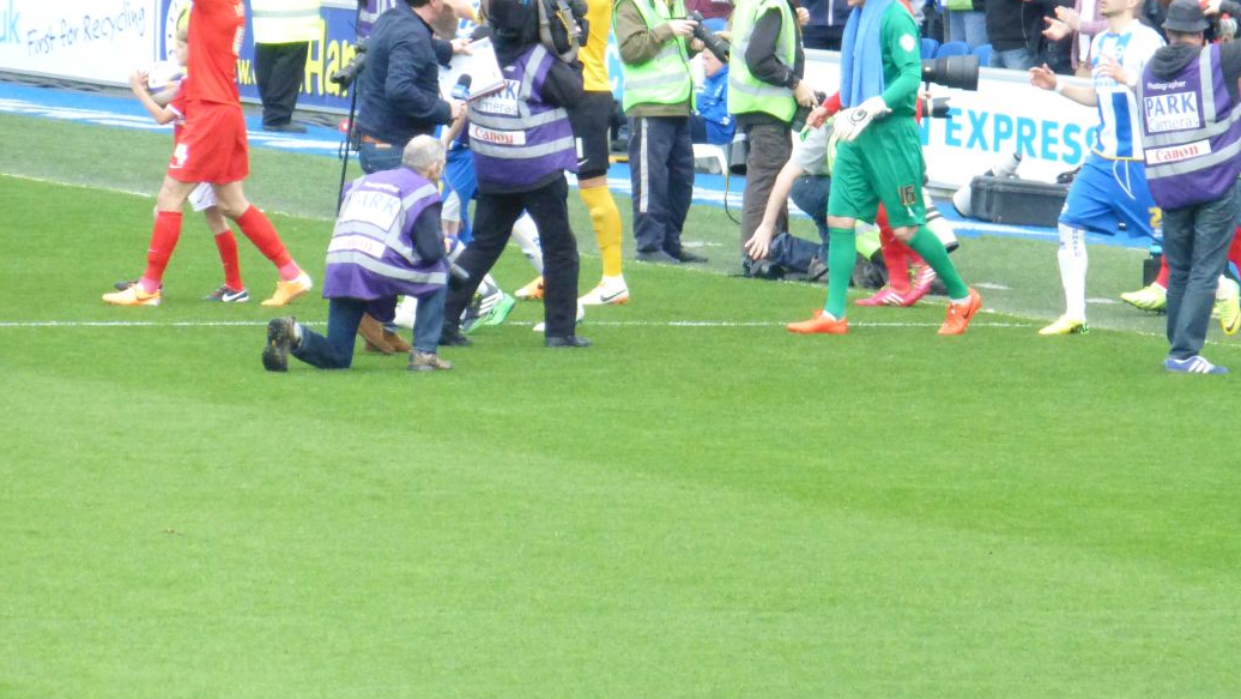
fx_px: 16981
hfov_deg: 4.2
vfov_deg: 2.4
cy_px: 195
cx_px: 541
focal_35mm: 516
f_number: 6
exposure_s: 1/1000
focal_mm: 73.1
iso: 1600
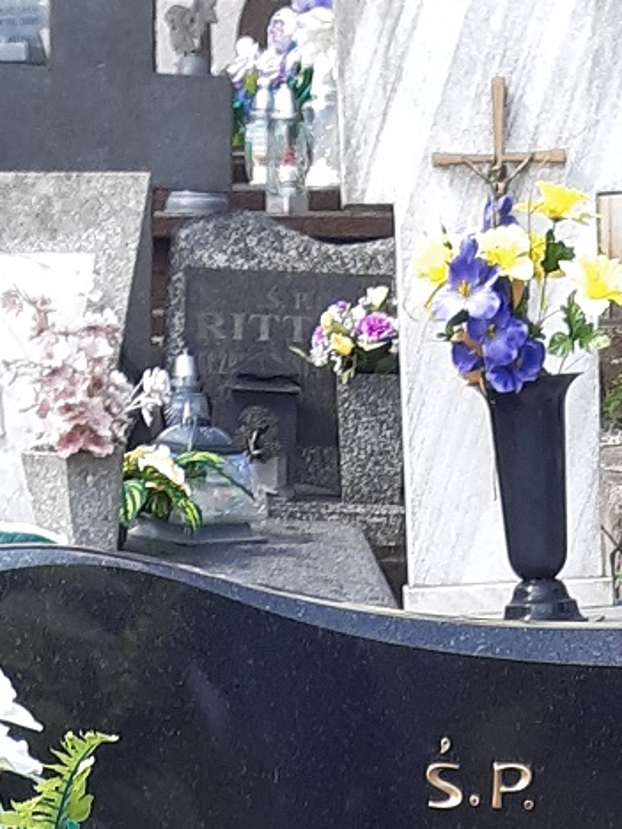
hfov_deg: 11.6
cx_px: 370
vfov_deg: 12.6
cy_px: 1863
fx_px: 3067
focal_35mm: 128
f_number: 1.7
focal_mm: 3.92
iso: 40
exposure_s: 1/337
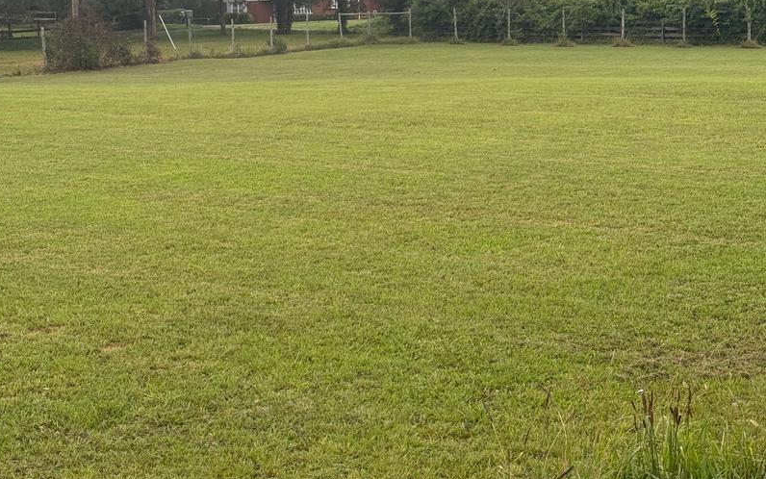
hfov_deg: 29.8
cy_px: 124
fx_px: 1441
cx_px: 378
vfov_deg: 18.8
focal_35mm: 69
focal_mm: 6.76
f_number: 1.78
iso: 64
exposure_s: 1/121
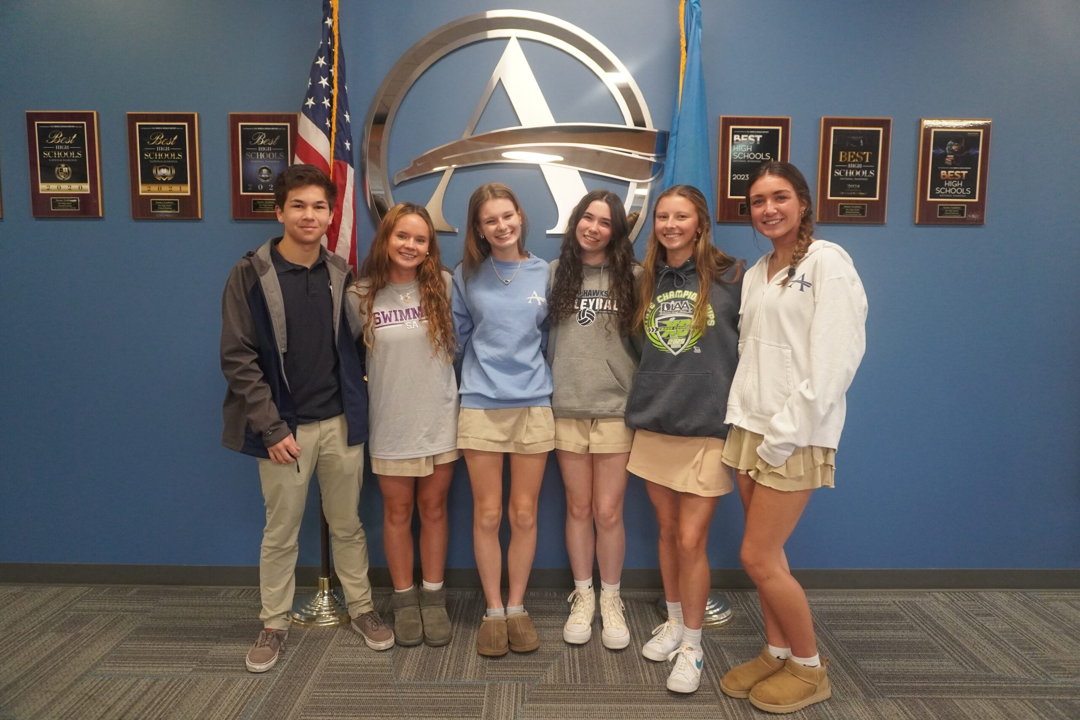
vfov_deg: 53.1
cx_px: 540
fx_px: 720
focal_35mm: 24
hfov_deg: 73.8
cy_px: 360
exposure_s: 1/160
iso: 2500
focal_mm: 16
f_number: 4
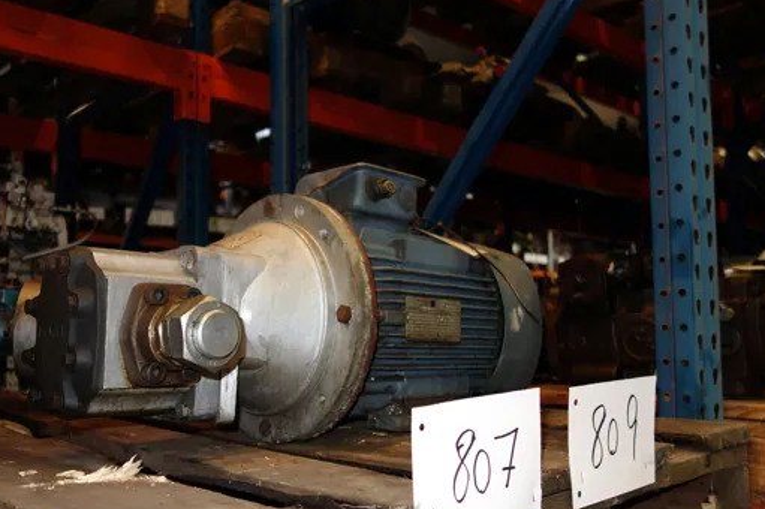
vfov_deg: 38.8
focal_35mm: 34
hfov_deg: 55.6
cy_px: 281
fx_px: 722
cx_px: 332
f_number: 1.8
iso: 200
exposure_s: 1/60
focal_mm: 10.4
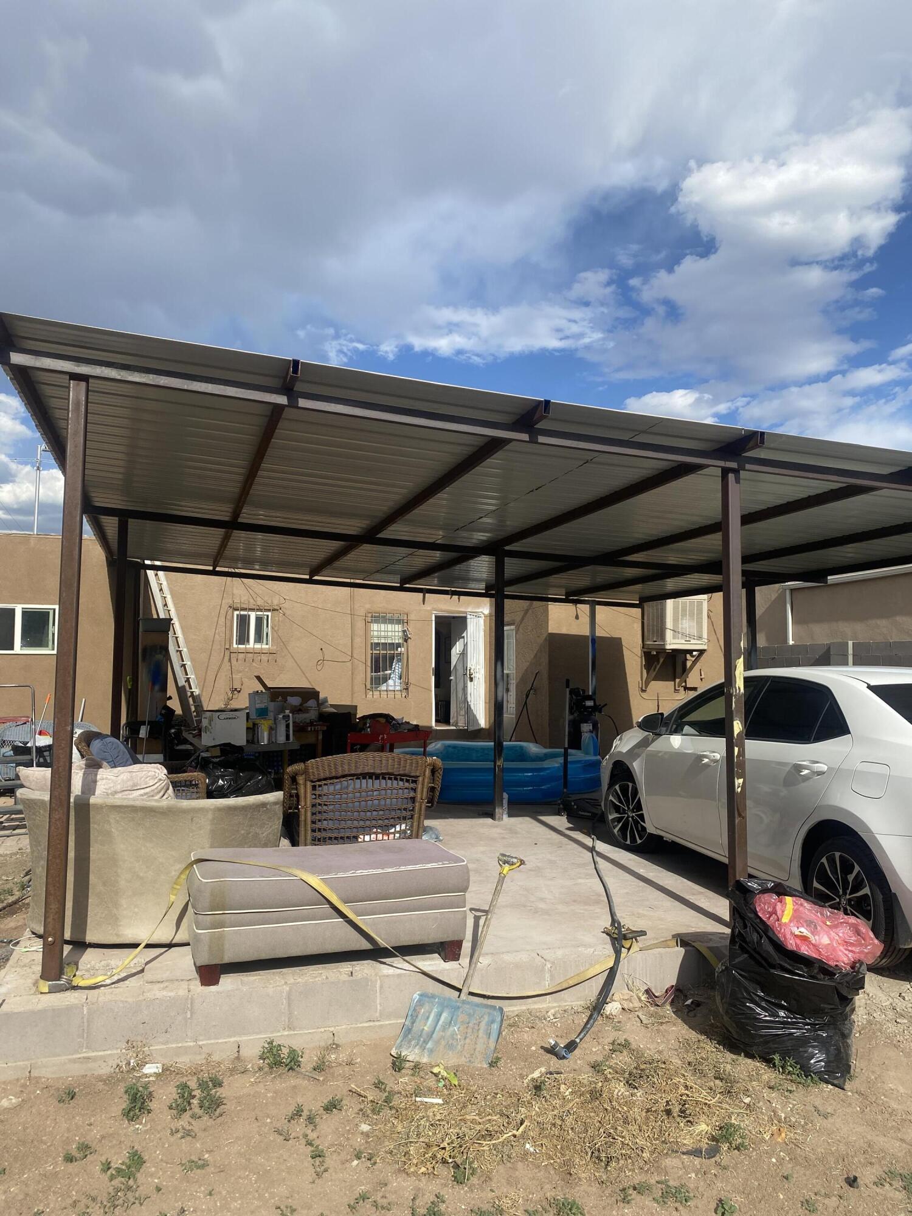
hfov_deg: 53.1
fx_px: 913
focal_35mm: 26
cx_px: 456
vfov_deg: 67.3
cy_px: 608
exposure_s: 1/2625
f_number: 1.8
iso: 32
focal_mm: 4.25
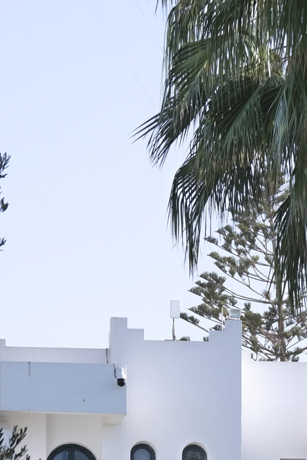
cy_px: 509
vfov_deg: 8.5
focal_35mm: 239
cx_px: 243
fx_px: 3056
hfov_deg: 5.7
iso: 160
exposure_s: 1/320
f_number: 5.6
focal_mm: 55
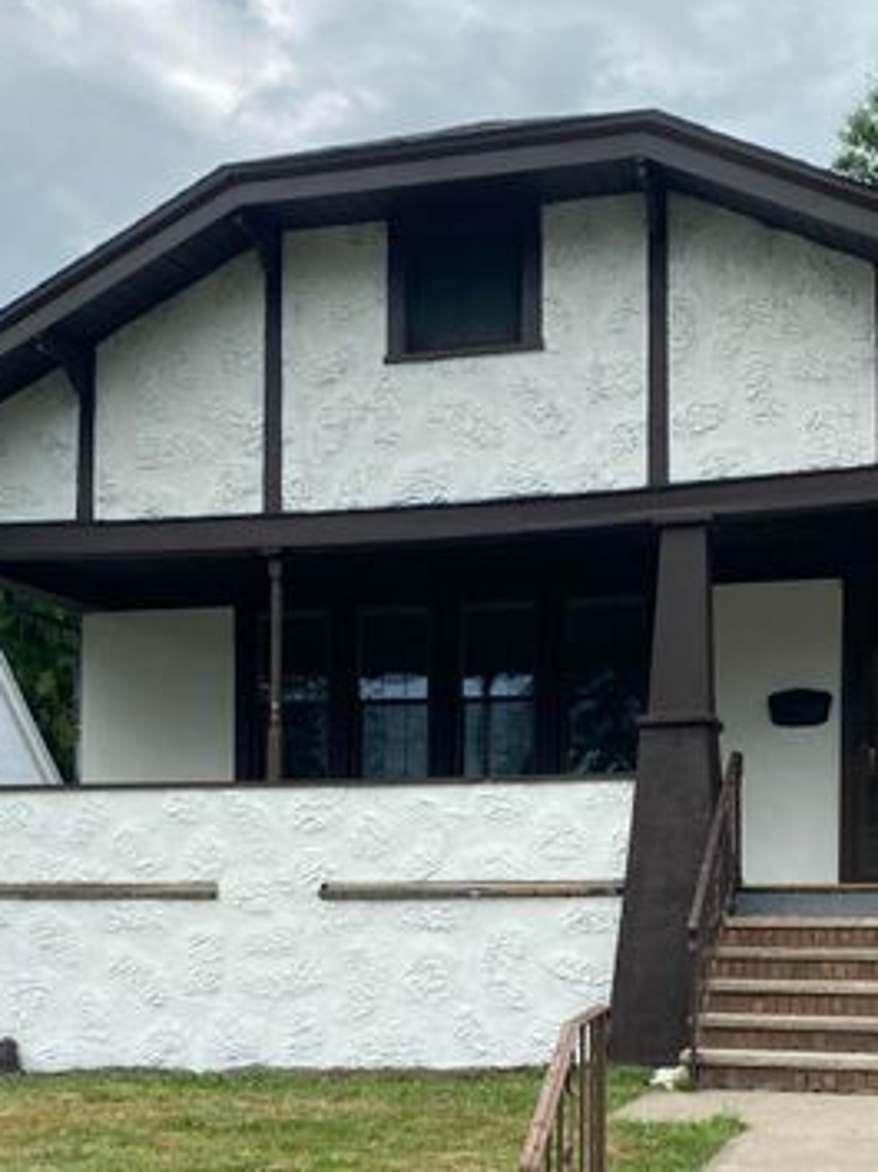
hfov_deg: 29.6
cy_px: 925
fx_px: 1659
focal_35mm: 49
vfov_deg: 37.6
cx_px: 487
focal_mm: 4.25
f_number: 1.8
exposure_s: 1/1412
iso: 32
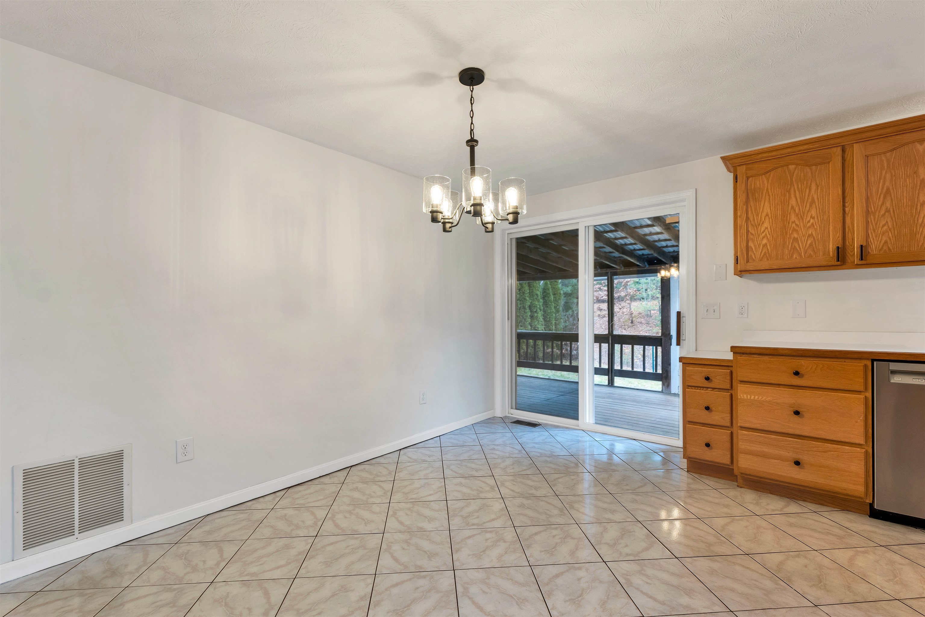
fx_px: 385
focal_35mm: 15
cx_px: 462
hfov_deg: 100.4
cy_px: 308
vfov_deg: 77.3
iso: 400
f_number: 8
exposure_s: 1/10
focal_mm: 15
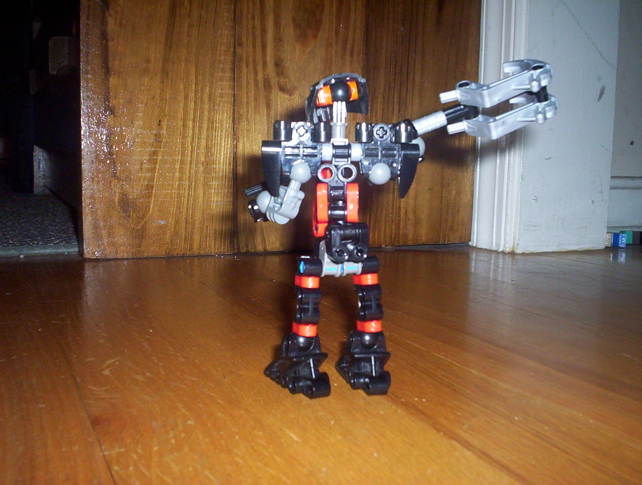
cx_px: 321
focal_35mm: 38
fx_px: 706
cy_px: 242
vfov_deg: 37.9
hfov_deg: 48.9
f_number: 4.5
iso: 140
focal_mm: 4.99
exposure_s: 1/60
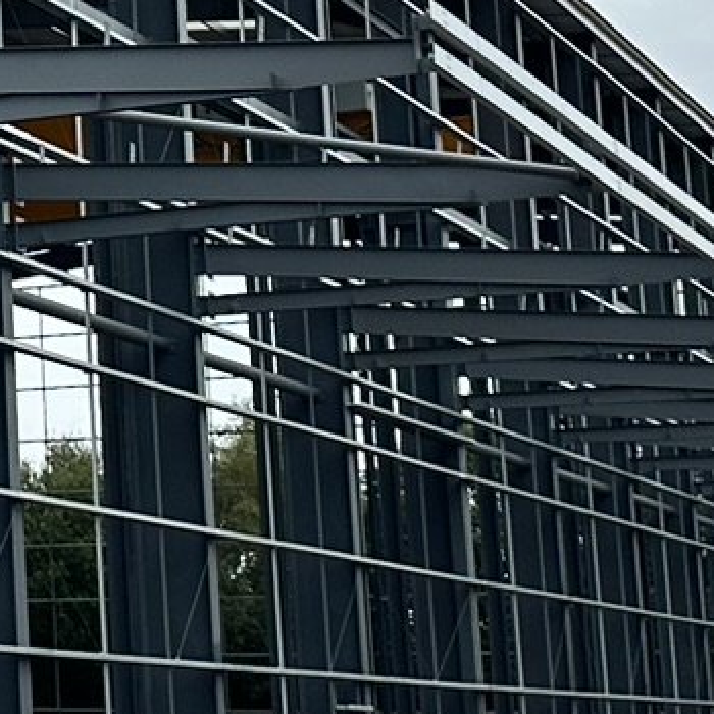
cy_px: 92
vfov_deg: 14.0
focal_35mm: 124
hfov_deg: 12.9
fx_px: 2894
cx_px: -530
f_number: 1.78
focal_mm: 6.86
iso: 80
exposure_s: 1/2809
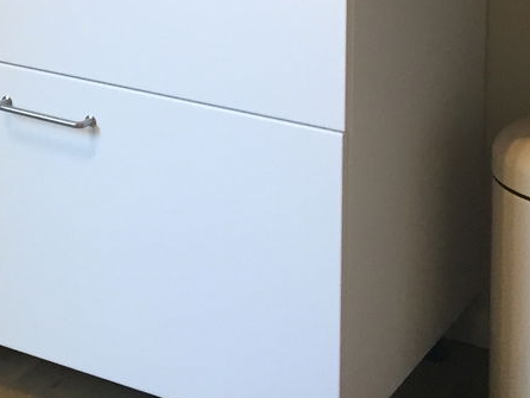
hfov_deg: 17.3
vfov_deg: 13.0
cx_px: -222
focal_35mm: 104
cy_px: -309
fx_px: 1593
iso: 125
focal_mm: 4.15
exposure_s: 1/33
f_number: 2.2
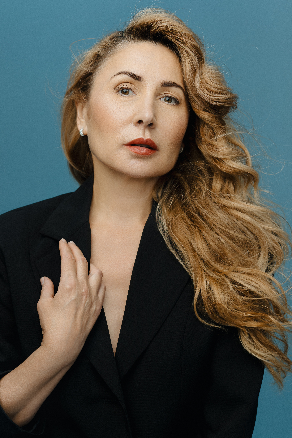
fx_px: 633
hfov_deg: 26.0
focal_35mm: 52
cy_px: 219
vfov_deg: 38.2
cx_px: 146
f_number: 4
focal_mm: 35
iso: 100
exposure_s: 1/200
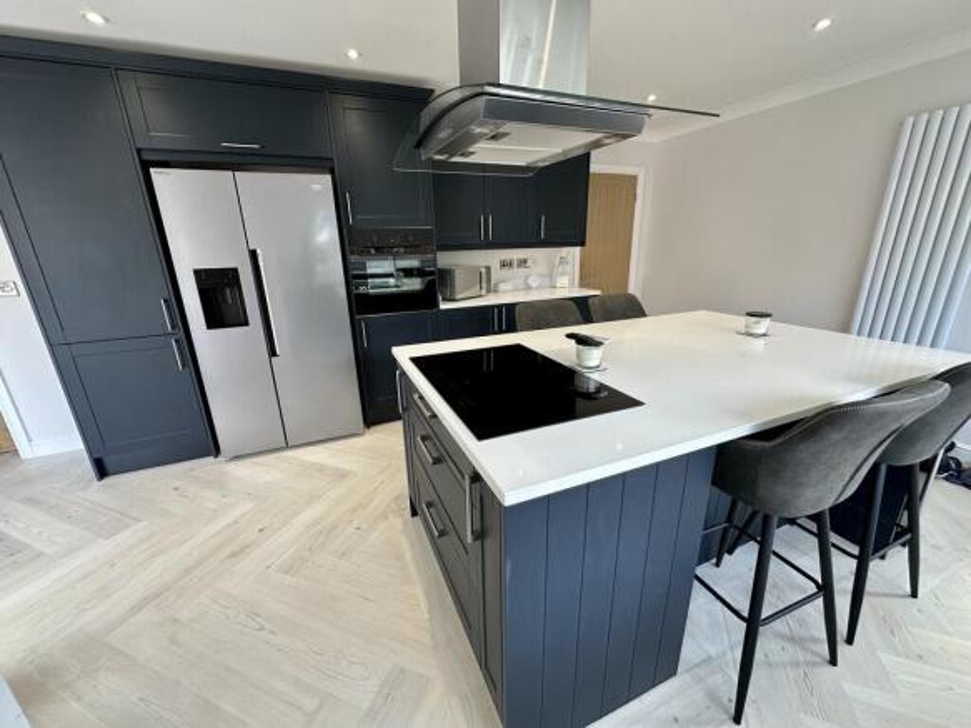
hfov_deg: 102.1
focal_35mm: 14
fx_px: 393
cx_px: 486
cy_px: 364
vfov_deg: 85.7
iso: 64
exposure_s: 1/99
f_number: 2.2
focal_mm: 2.22
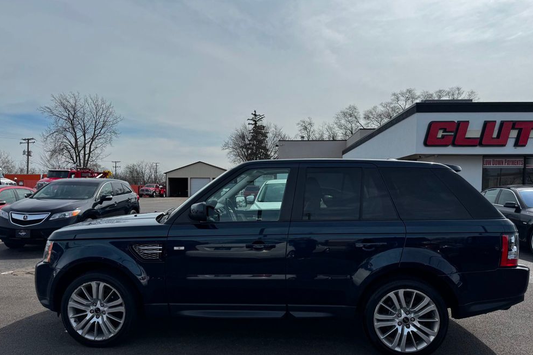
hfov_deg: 69.4
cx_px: 267
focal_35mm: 26
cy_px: 198
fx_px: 385
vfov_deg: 49.4
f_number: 1.78
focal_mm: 6.76
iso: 80
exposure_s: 1/10417
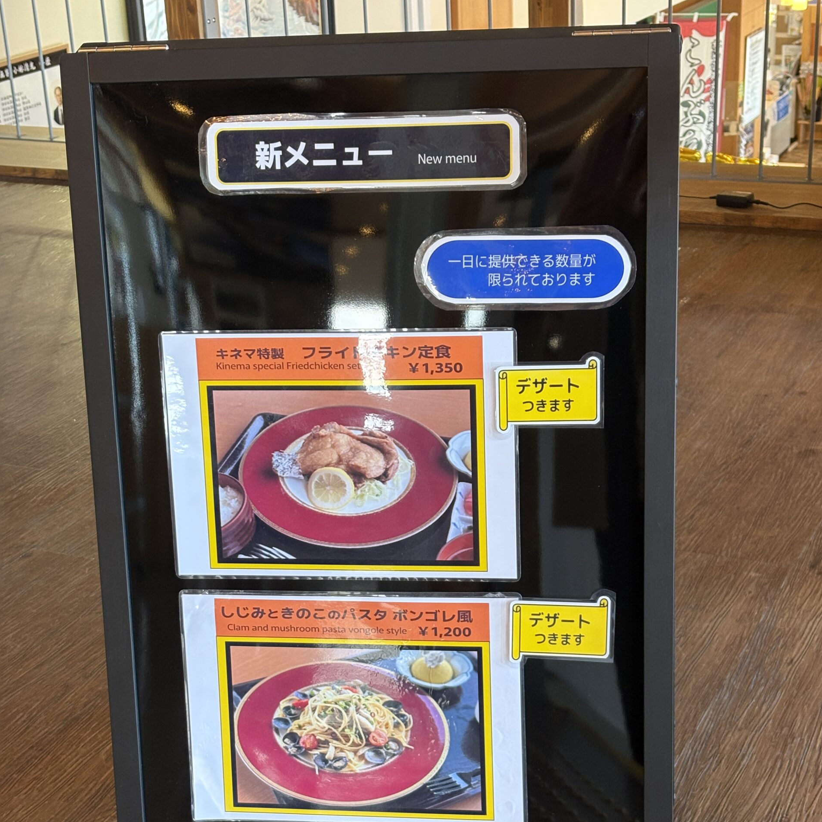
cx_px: 414
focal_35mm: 62
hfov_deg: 27.7
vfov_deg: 27.6
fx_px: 1666
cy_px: 532
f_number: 1.6
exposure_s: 1/50
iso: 80
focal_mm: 5.96
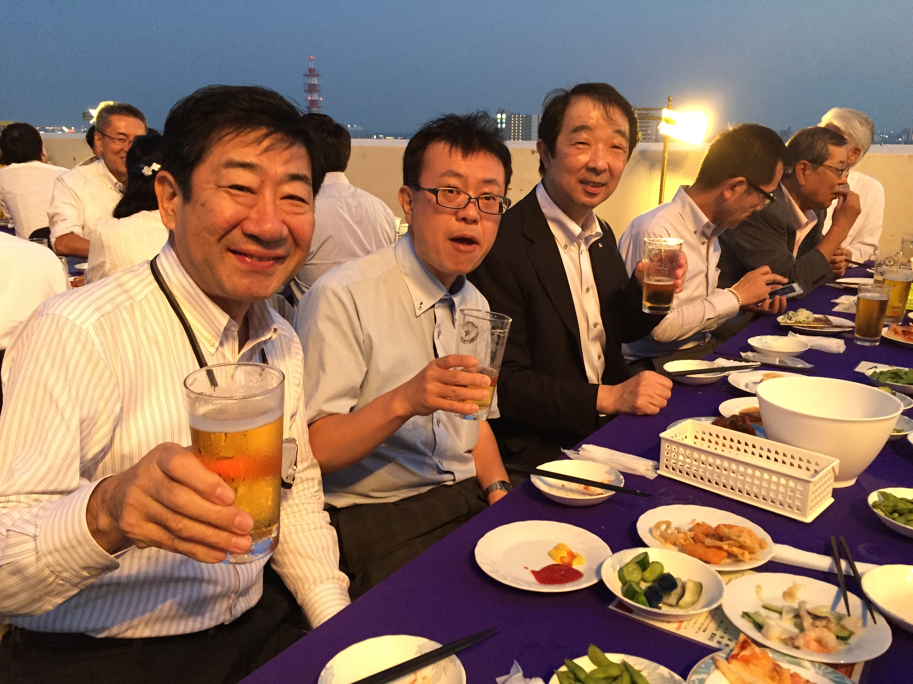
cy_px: 342
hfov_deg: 61.7
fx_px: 765
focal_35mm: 29
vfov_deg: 48.2
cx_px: 456
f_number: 2.2
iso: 250
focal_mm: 4.15
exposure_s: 1/17
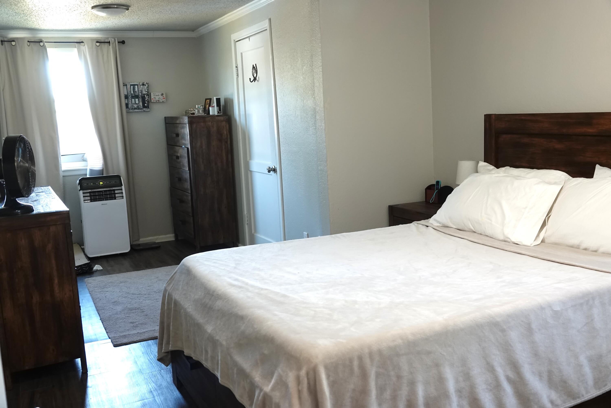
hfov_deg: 54.4
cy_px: 204
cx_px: 306
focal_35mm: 35
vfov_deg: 37.9
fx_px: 594
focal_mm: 12.96
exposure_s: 1/30
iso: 800
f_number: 3.2
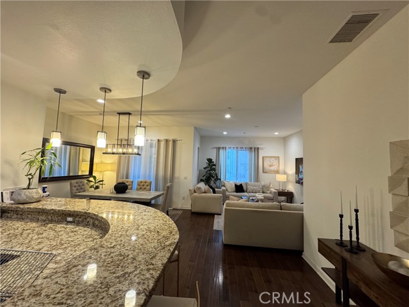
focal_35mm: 14
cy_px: 154
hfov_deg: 102.1
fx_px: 165
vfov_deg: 85.7
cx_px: 204
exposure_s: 1/120
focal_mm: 2.22
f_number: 2.2
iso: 250
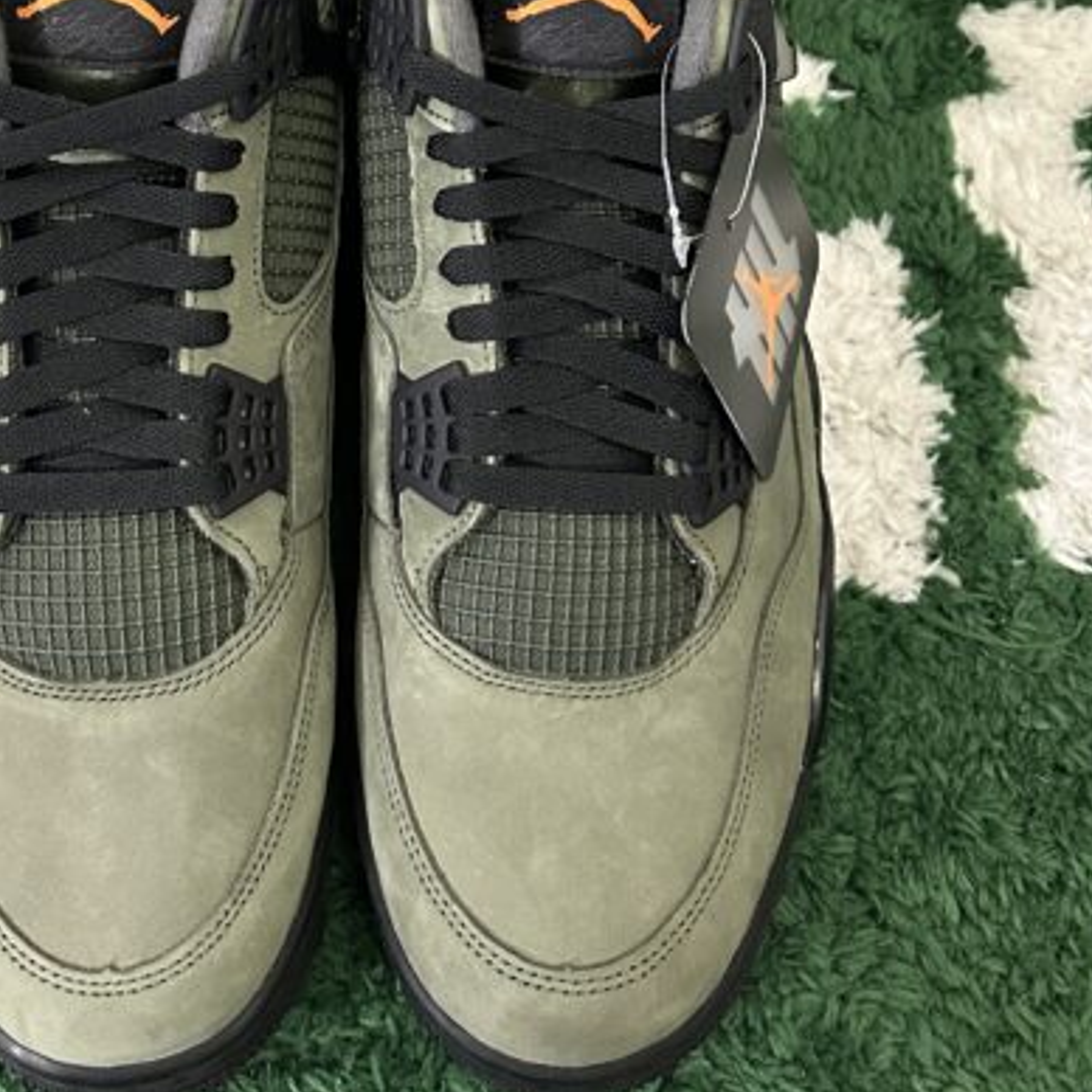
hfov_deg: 30.3
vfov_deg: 28.2
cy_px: -68
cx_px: 357
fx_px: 1999
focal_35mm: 56
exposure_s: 1/33
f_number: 1.78
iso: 640
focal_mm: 6.86
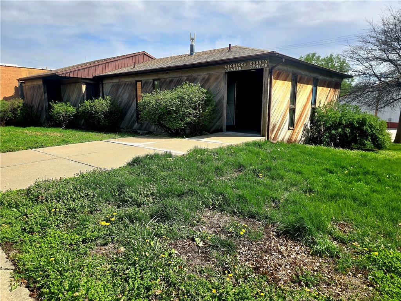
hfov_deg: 73.9
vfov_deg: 58.9
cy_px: 150
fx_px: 266
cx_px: 200
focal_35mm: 23
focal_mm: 6.3
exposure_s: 1/667
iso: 12
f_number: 1.7
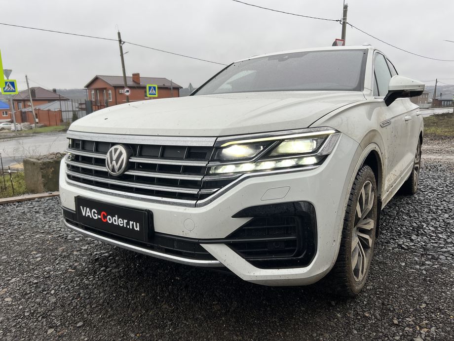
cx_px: 227
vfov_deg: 53.1
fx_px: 341
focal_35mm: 26
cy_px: 170
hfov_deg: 67.3
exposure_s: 1/379
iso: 50
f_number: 1.5
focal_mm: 5.7
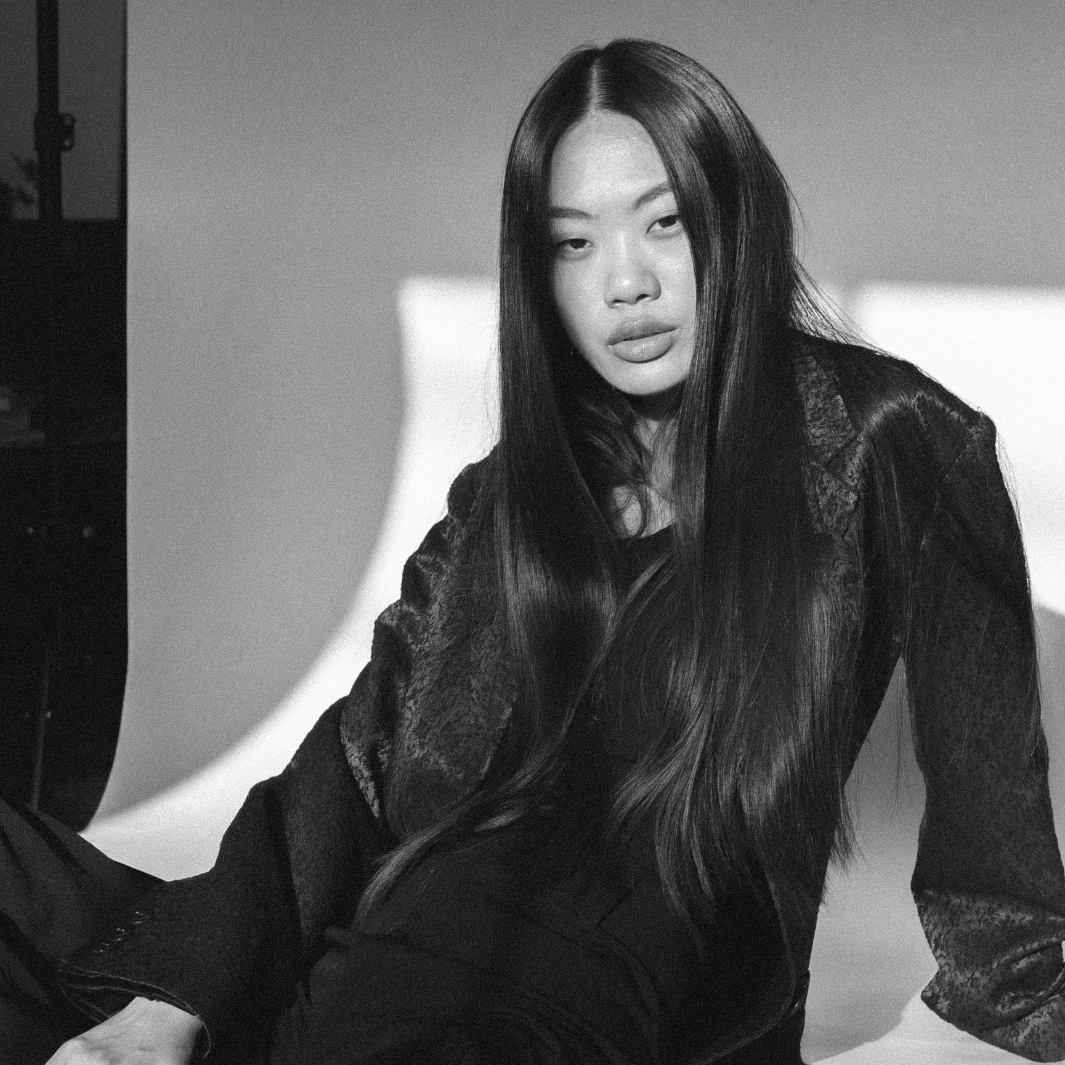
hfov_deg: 21.4
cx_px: 597
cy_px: 607
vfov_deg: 21.4
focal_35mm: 81
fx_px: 2819
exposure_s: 1/250
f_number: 6.3
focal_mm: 55
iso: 200
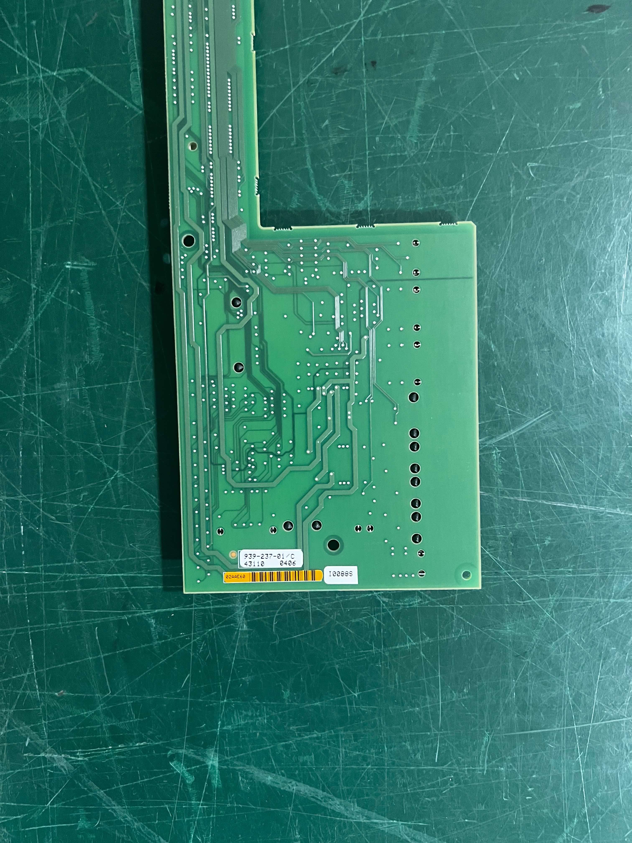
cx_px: 316
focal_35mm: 26
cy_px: 422
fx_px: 633
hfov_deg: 53.1
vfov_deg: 67.3
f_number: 1.5
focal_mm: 5.7
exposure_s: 1/33
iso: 500
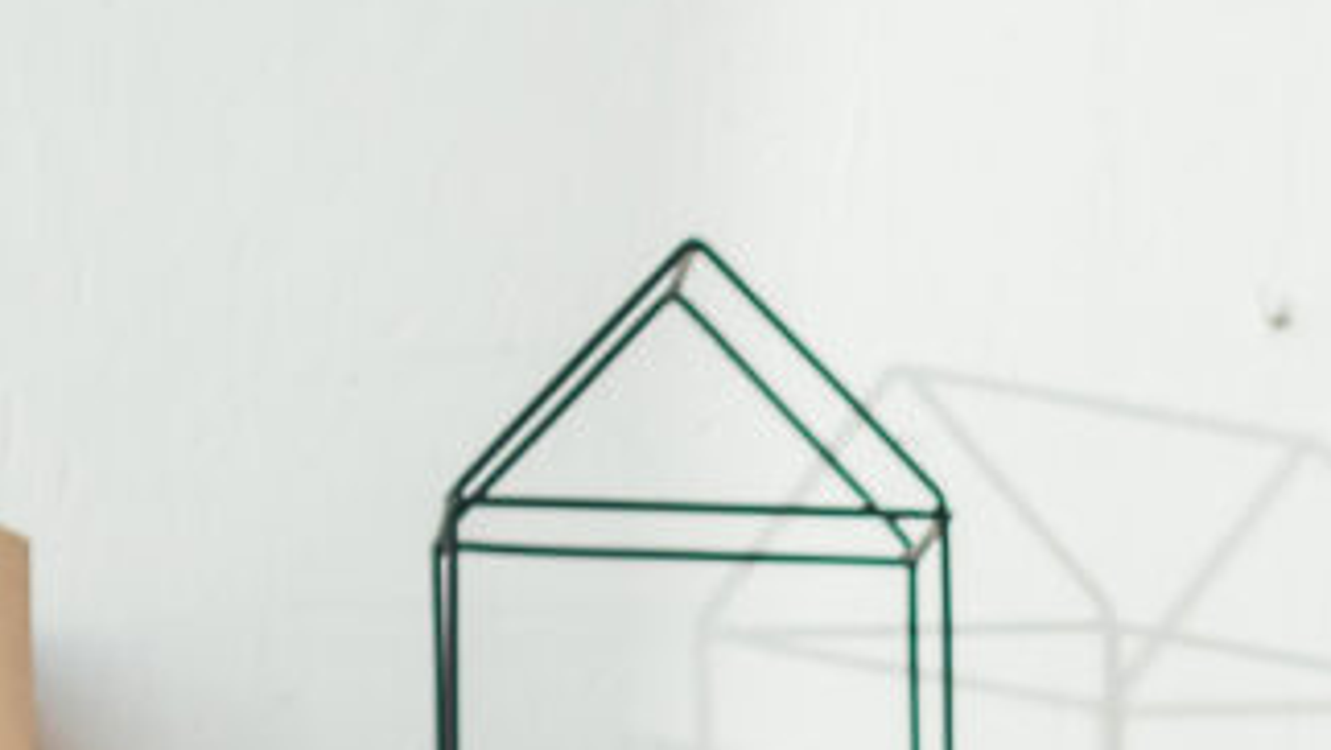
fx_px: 14653
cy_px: 2771
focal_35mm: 415
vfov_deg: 2.9
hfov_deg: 5.1
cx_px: 3095
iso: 400
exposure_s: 1/250
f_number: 2.8
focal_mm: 50
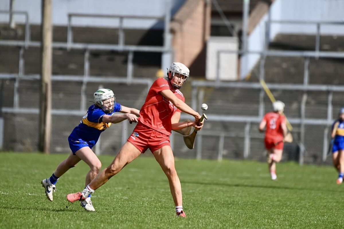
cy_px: 114
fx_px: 4777
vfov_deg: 2.7
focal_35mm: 500
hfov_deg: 4.1
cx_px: 172
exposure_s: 1/5000
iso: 800
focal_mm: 500
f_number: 5.6
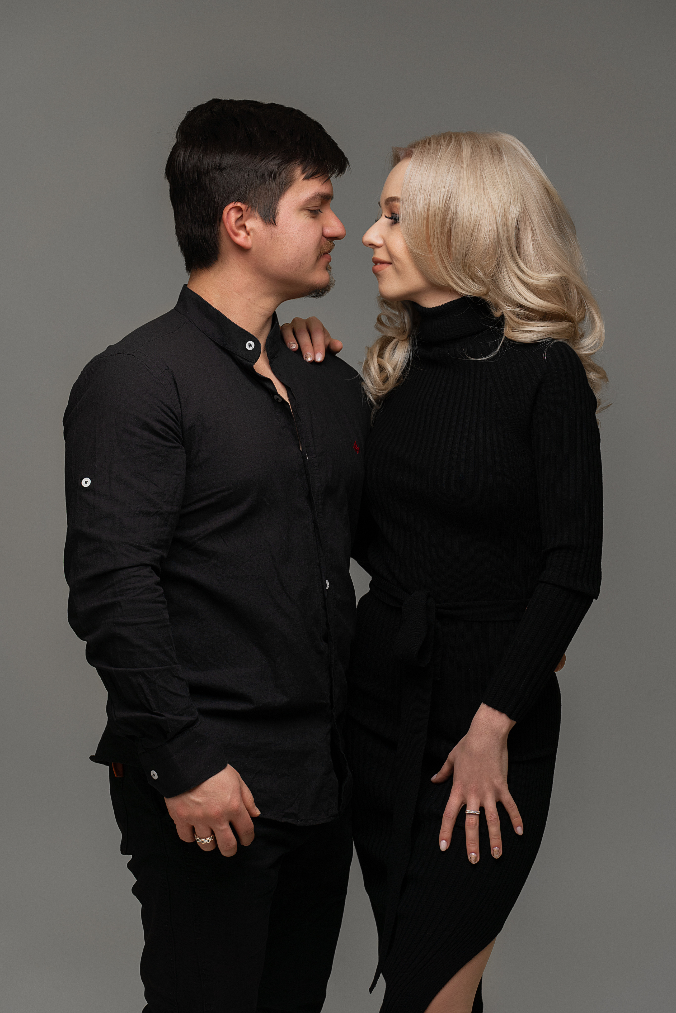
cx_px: 338
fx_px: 2112
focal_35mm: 75
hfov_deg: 18.2
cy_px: 506
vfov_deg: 27.0
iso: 250
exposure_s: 1/160
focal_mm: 75
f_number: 6.3
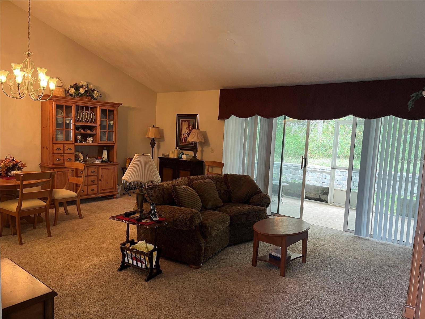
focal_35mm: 26
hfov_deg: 67.3
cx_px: 212
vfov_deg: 53.1
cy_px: 160
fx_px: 319
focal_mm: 5.1
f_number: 1.6
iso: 200
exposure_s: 1/60
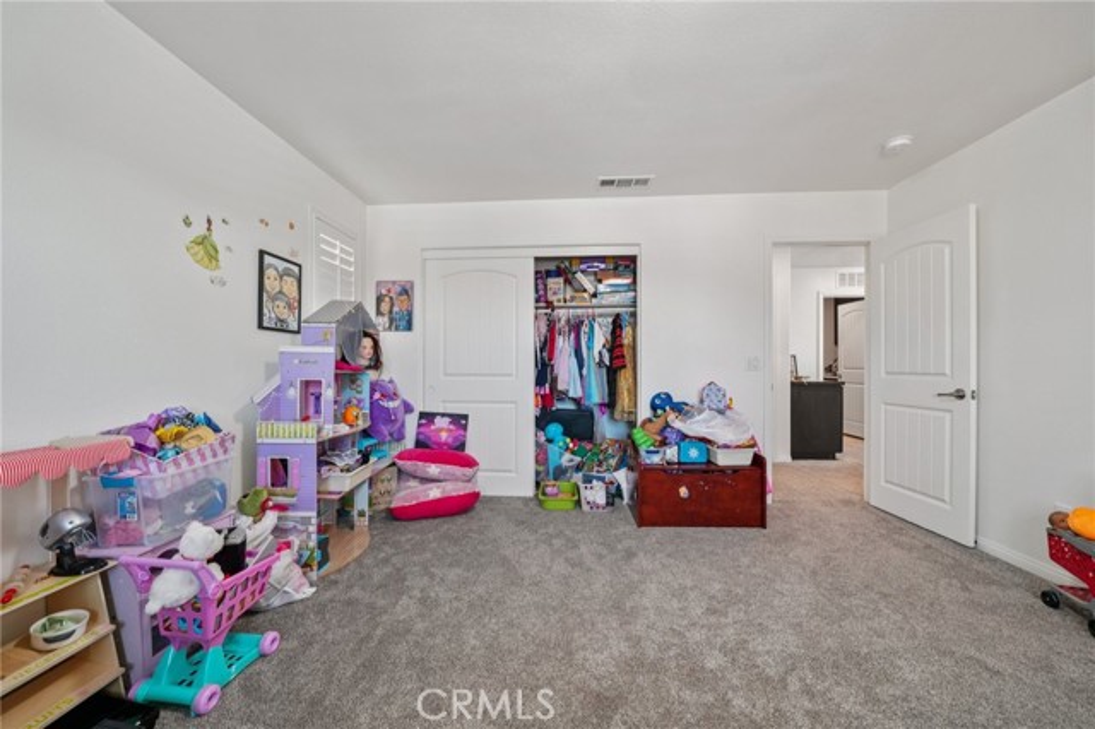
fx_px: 395
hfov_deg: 108.4
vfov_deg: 85.4
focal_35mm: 13
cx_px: 548
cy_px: 364
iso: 400
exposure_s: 1/8
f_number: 8
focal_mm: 13
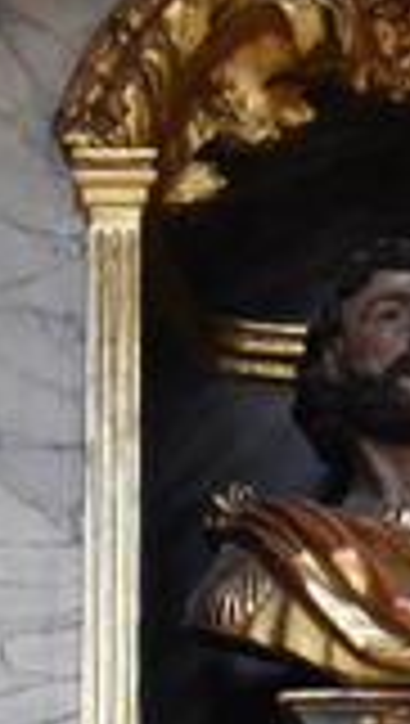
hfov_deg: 7.4
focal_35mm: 164
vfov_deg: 12.0
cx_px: 421
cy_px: 1336
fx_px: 3158
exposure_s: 1/60
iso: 5000
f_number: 4.5
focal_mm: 24
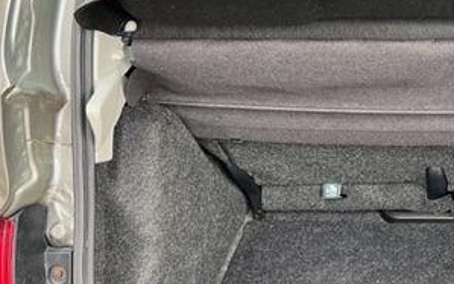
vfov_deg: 21.8
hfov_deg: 31.3
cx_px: 478
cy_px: 65
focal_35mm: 59
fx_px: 730
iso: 125
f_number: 1.5
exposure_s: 1/83
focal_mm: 5.7
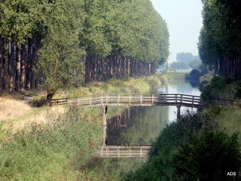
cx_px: 120
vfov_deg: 5.5
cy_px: 90
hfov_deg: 7.3
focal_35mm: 271
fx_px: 1887
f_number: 6.3
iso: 125
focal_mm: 48.4
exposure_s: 1/200
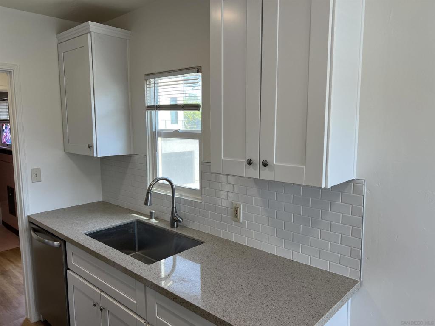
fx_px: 327
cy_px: 163
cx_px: 218
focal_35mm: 26
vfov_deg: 53.1
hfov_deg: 67.3
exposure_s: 1/192
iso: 40
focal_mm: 5.7
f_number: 1.5
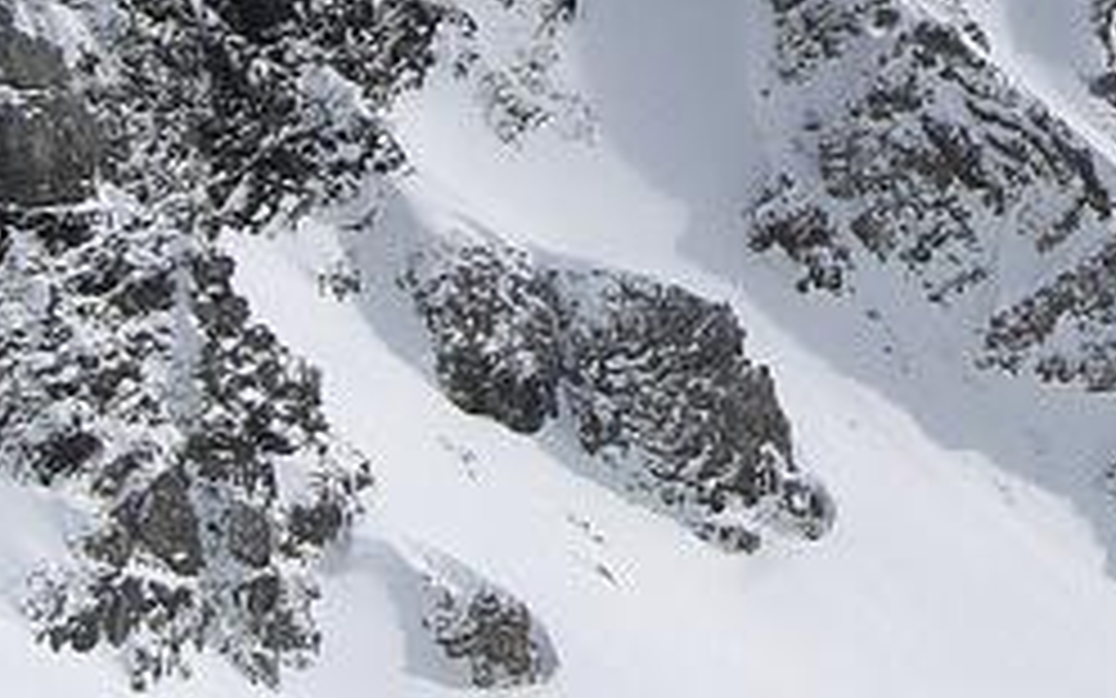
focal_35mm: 130
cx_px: 1395
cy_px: -180
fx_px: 3954
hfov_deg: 15.4
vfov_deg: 9.9
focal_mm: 6.3
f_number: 4.4
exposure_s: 1/2000
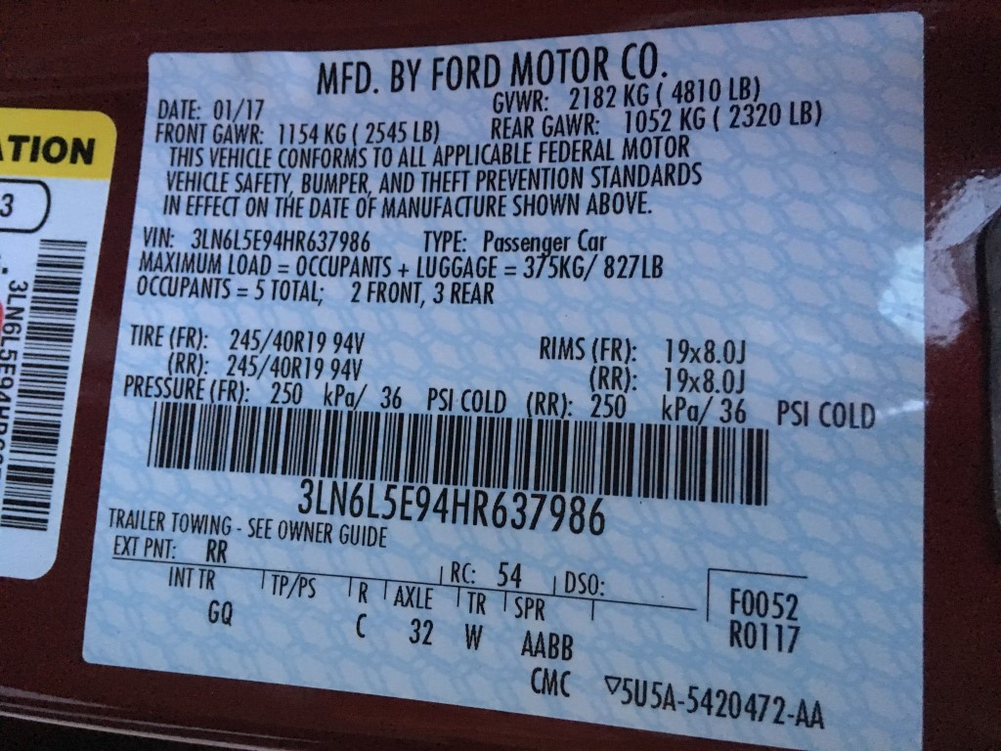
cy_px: 376
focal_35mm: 29
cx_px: 500
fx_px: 839
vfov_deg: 48.2
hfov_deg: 61.7
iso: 500
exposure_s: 1/15
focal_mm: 4.15
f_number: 2.2
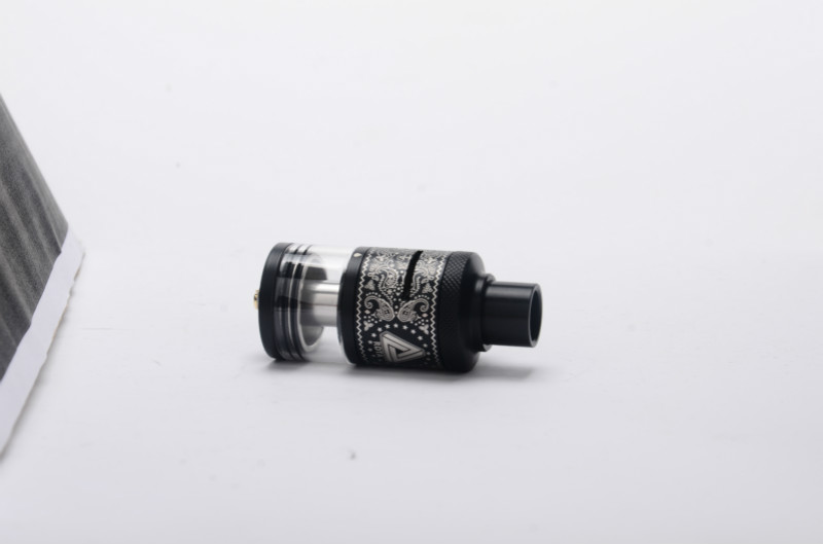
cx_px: 412
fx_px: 2907
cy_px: 272
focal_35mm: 128
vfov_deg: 10.7
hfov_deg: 16.1
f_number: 14
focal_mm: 85
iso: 100
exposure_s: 1/125
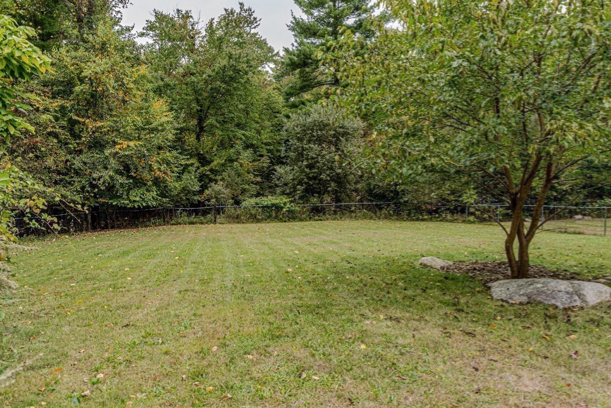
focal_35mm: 24
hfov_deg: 73.7
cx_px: 306
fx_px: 407
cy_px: 204
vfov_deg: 53.2
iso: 100
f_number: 5
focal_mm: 24
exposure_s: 1/100
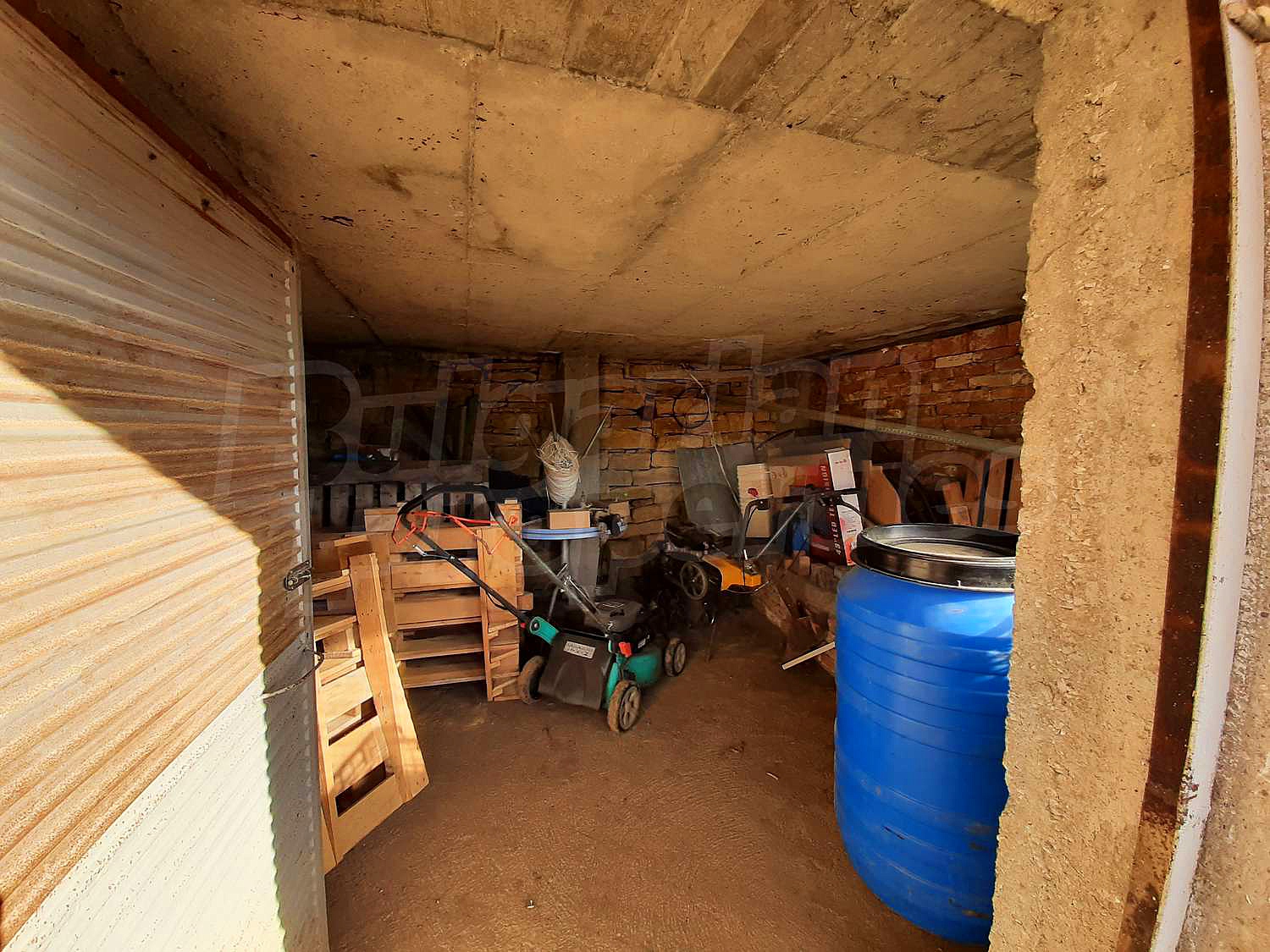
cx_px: 635
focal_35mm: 13
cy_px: 476
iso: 40
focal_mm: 1.42
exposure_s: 1/208
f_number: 2.2
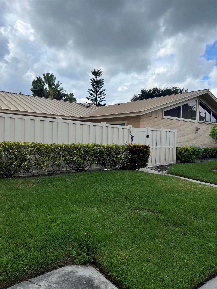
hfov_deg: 53.1
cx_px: 108
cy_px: 144
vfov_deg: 67.3
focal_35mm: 26
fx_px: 217
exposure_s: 1/4115
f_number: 1.5
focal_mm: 5.7
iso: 50
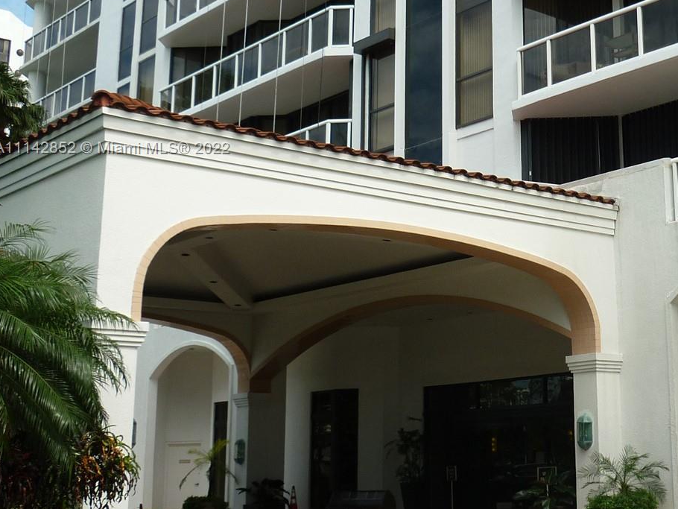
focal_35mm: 58
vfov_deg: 25.0
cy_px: 149
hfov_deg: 31.9
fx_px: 1136
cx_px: 587
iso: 80
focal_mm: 5.5
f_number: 2.8
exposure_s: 1/800
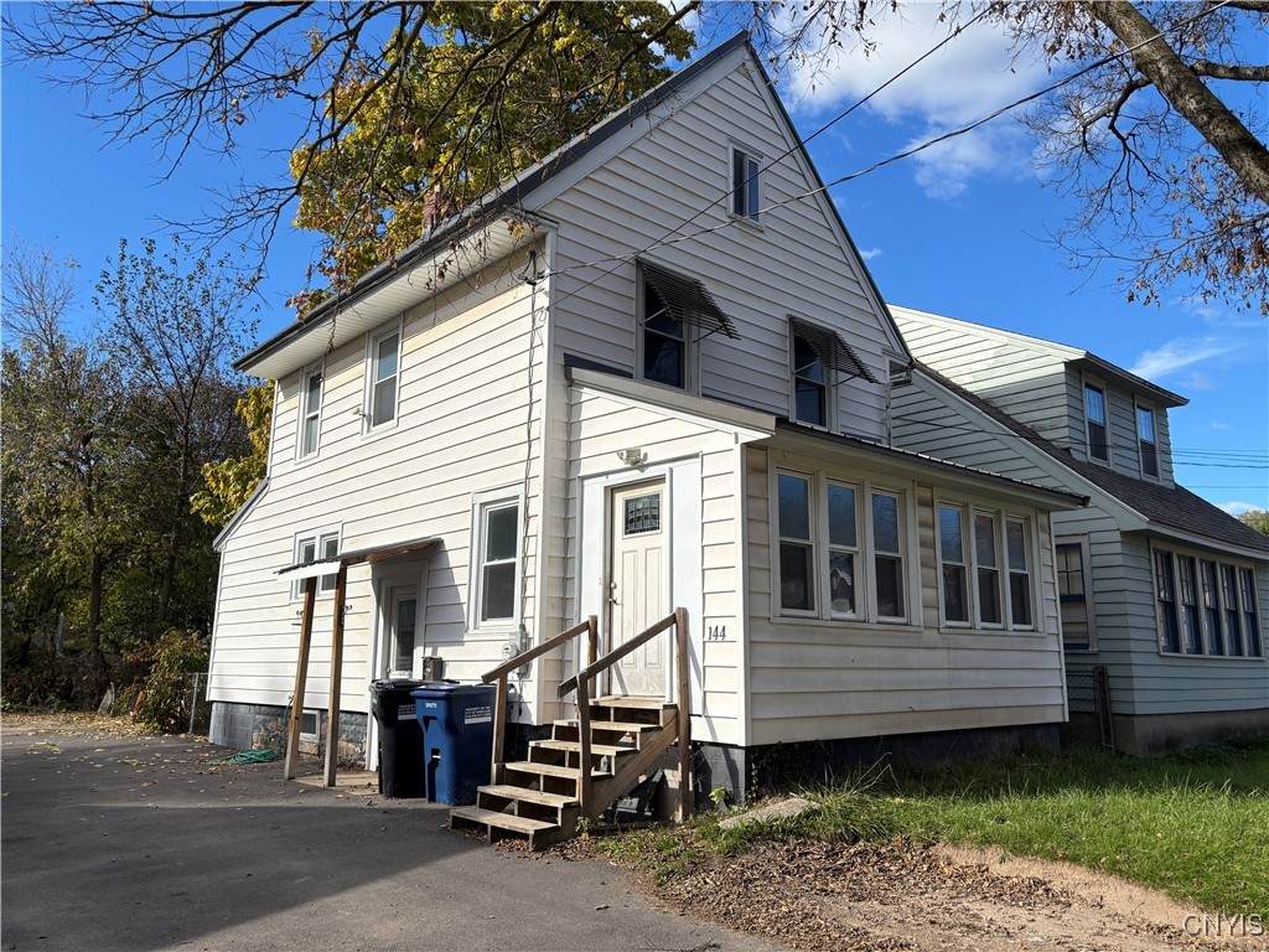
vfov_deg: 53.1
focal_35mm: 26
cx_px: 634
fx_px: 953
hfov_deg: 67.3
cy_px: 476
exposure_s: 1/3534
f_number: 1.6
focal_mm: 5.96
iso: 50
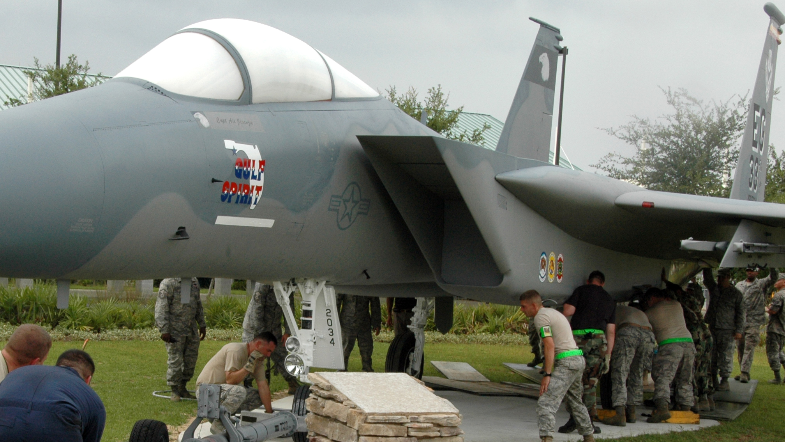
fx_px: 1561
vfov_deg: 16.0
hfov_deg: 28.2
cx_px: 311
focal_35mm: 75
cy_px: 340
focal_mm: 32
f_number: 18
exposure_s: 1/125
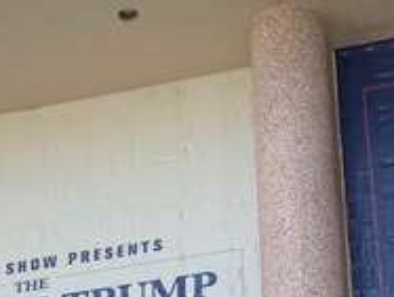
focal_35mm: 111
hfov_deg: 17.5
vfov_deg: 12.5
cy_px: 480
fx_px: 1266
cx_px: 59
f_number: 1.8
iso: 25
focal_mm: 4.25
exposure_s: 1/376
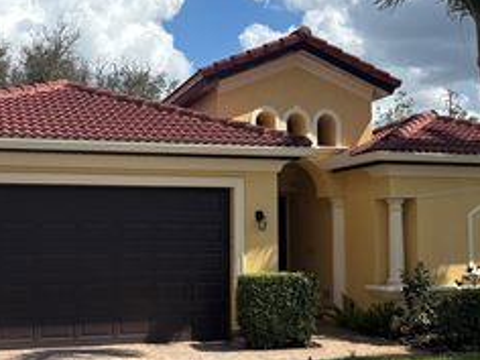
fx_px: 763
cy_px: 178
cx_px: 209
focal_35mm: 55
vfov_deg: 26.6
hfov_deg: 34.9
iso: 50
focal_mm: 5.96
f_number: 1.6
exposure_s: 1/4630
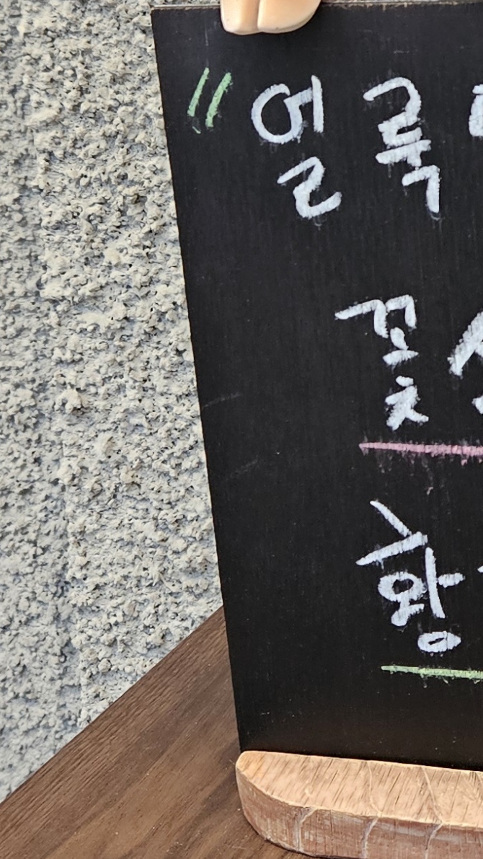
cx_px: 521
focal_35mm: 49
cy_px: 272
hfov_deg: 23.1
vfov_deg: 41.4
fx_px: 1116
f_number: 1.8
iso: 250
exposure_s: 1/120
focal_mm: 5.4
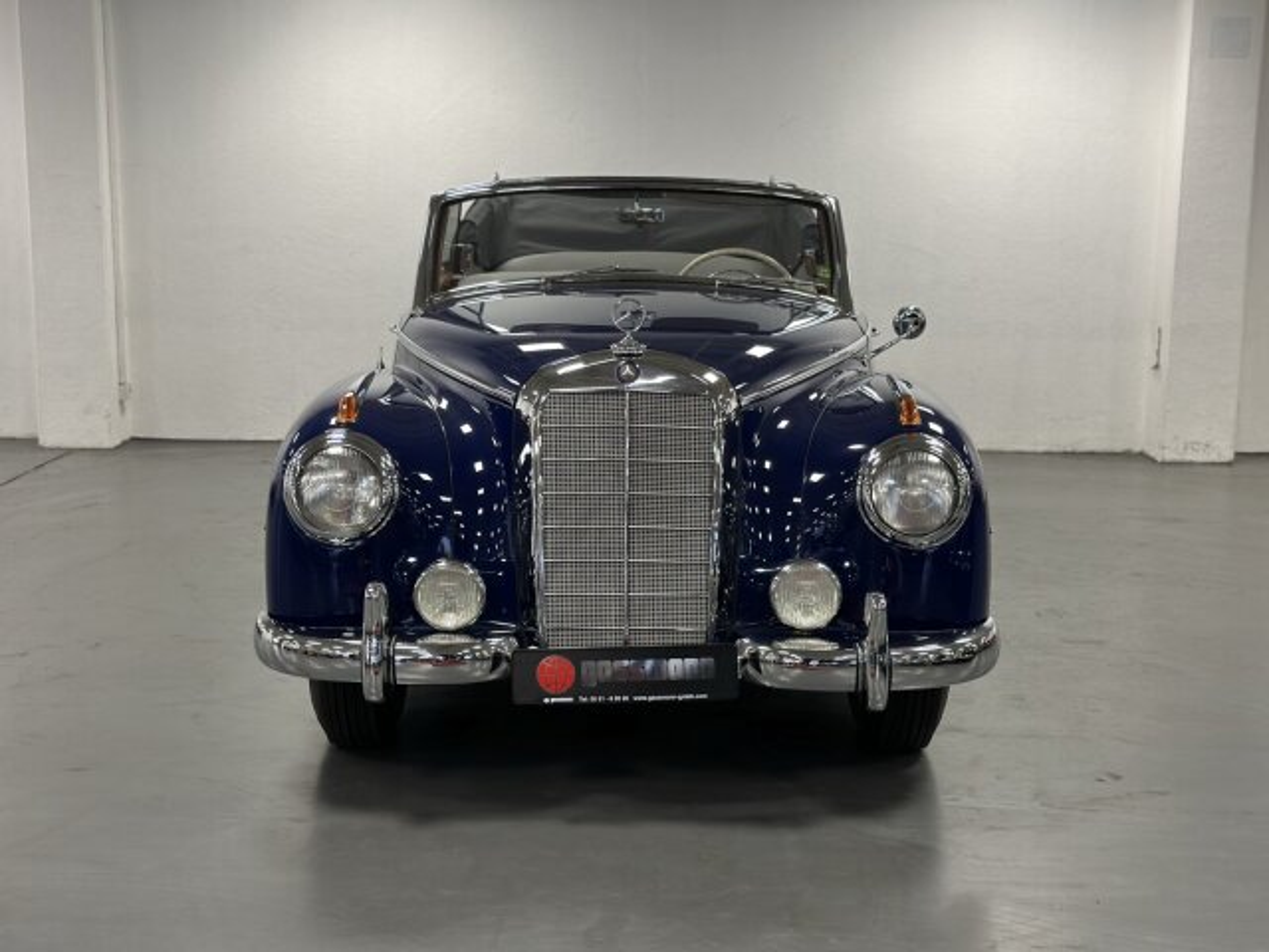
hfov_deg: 39.7
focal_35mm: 48
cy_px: 476
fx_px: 1760
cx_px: 634
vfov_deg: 30.3
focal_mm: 6.86
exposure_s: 1/65
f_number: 1.78
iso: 125
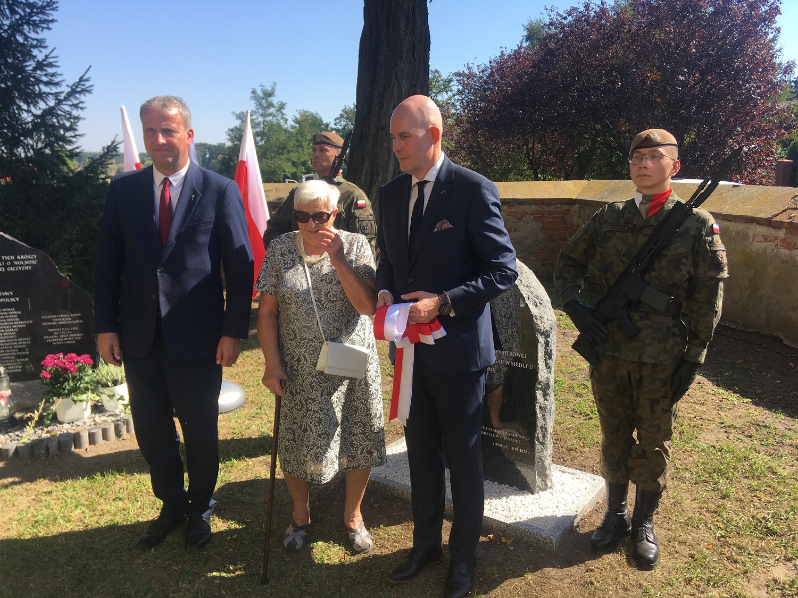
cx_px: 399
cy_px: 299
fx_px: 669
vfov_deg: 48.2
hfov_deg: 61.7
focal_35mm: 29
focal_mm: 4.15
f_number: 2.2
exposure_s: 1/769
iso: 25
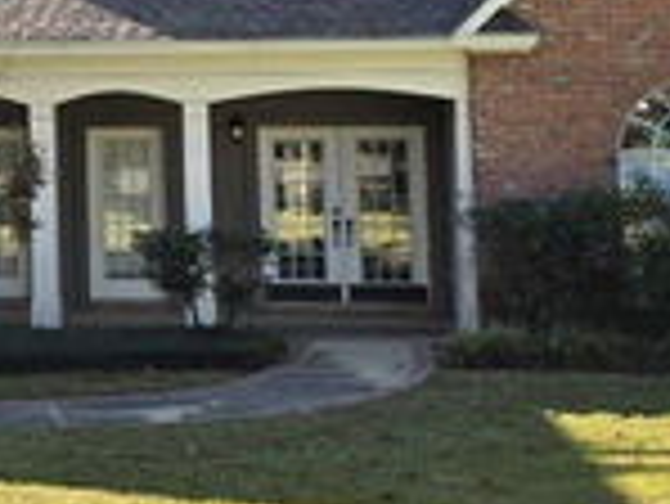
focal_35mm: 79
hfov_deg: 23.1
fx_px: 1530
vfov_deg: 18.2
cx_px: -76
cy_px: 4
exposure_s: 1/556
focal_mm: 6.3
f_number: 1.7
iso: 12
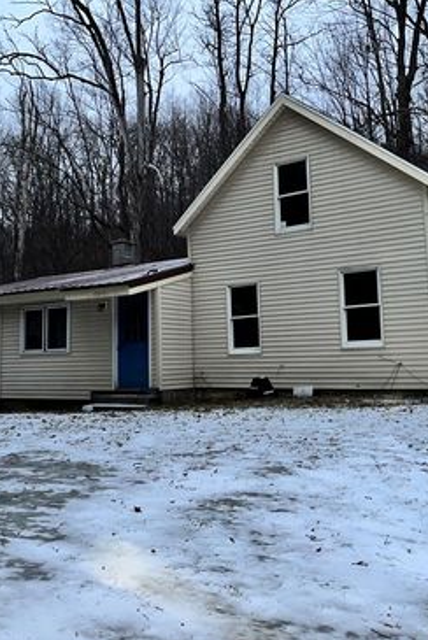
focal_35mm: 37
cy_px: 315
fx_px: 659
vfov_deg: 51.8
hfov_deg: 36.0
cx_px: 196
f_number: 1.6
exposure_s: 1/6
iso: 125
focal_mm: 5.1
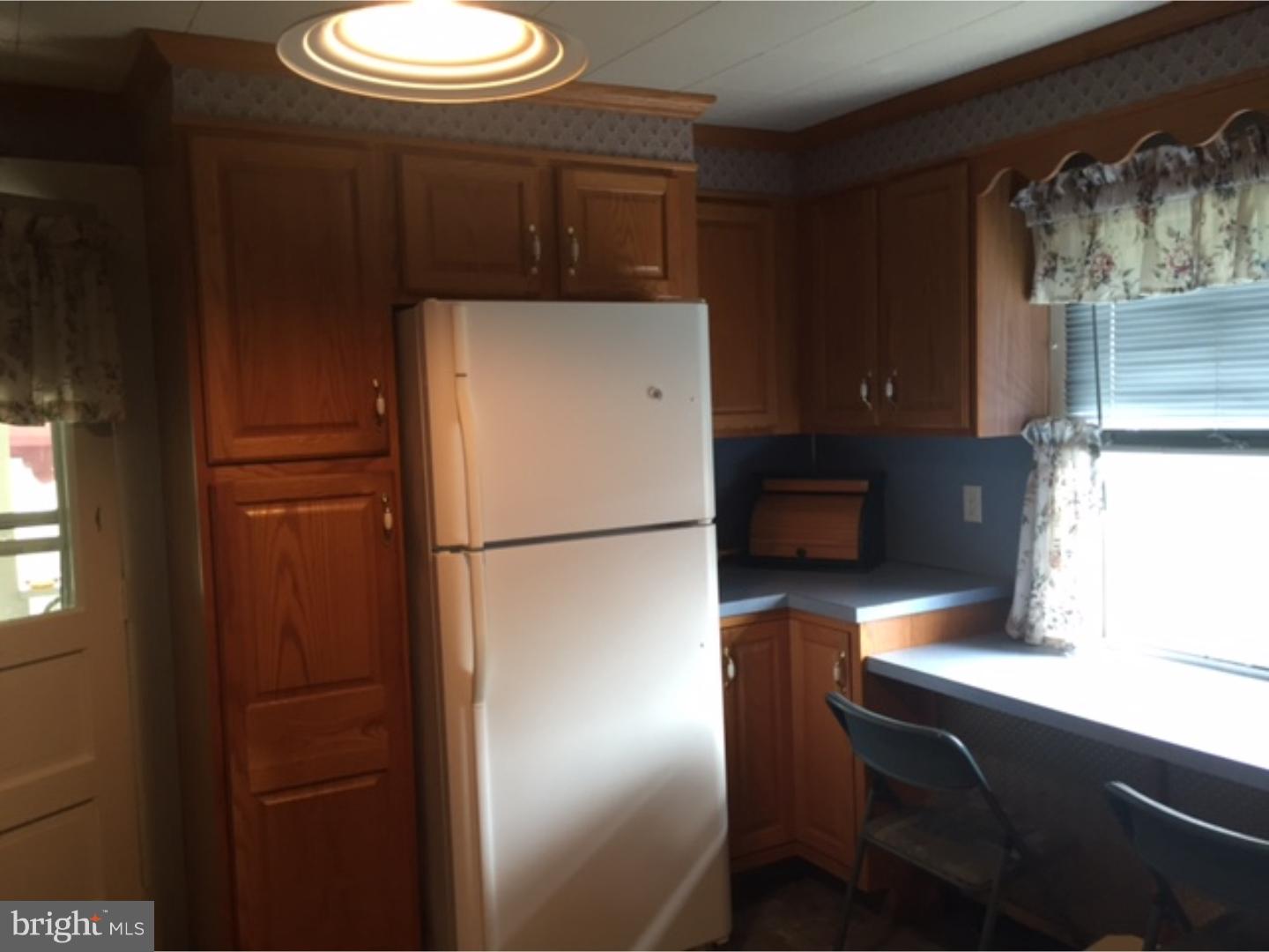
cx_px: 634
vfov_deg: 48.2
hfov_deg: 61.7
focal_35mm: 29
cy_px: 476
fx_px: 1063
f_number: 2.2
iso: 64
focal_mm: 4.15
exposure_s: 1/30
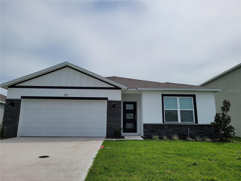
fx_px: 181
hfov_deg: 67.3
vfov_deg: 53.1
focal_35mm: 26
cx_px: 120
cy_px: 90
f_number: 1.8
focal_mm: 5.4
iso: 40
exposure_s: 1/5640
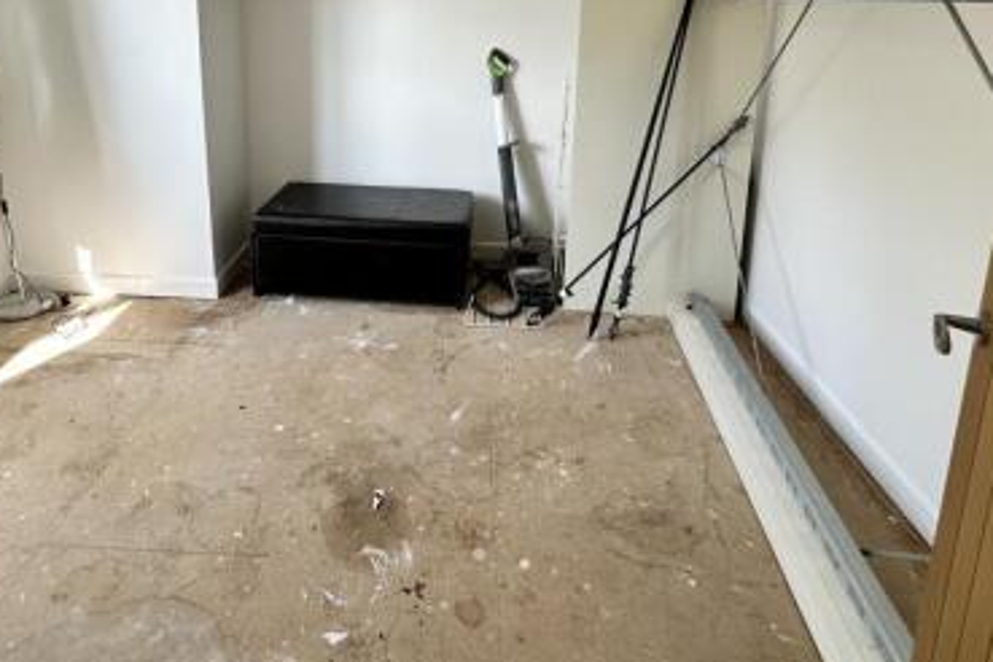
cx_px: 443
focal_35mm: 23
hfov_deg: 75.9
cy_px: 106
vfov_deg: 50.7
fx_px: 634
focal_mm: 2.22
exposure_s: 1/99
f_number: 2.2
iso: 64
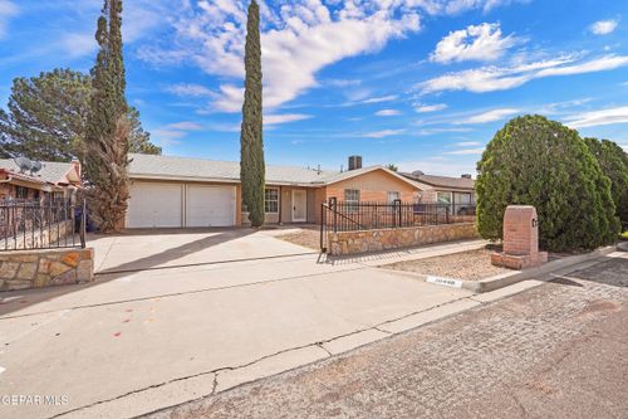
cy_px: 210
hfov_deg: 96.8
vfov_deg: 73.7
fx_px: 279
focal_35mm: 16
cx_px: 314
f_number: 8
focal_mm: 16
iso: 400
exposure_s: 1/400
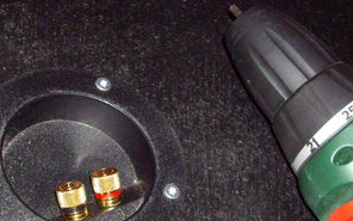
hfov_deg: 23.6
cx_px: 103
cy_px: 233
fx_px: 837
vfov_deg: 14.7
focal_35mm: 87
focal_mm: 6.2
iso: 400
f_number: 2.7
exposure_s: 1/40
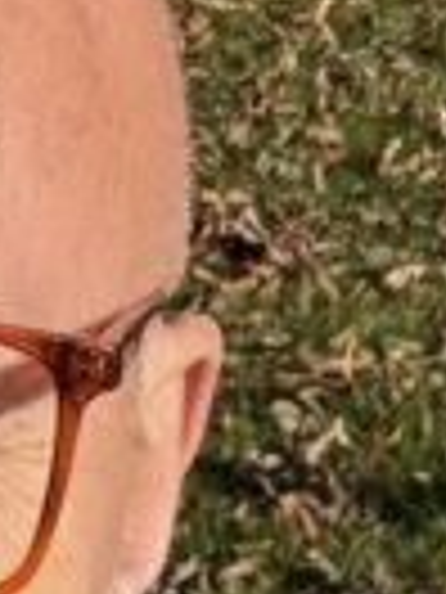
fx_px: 4003
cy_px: -248
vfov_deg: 8.3
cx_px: 257
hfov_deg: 6.4
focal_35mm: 233
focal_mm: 2.69
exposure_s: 1/1684
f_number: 1.9
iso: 25
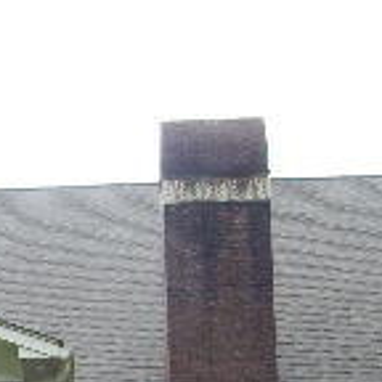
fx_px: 1473
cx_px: -80
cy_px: 369
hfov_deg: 14.3
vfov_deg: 14.6
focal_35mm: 118
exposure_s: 1/100
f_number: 4
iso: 125
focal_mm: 5.4
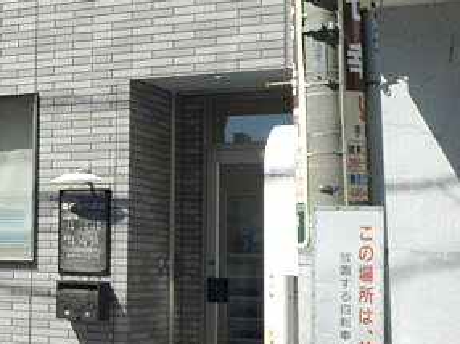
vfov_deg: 15.7
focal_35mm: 94
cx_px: -27
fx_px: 1248
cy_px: 175
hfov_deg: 20.1
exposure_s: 1/500
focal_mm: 7.4
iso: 80
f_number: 4
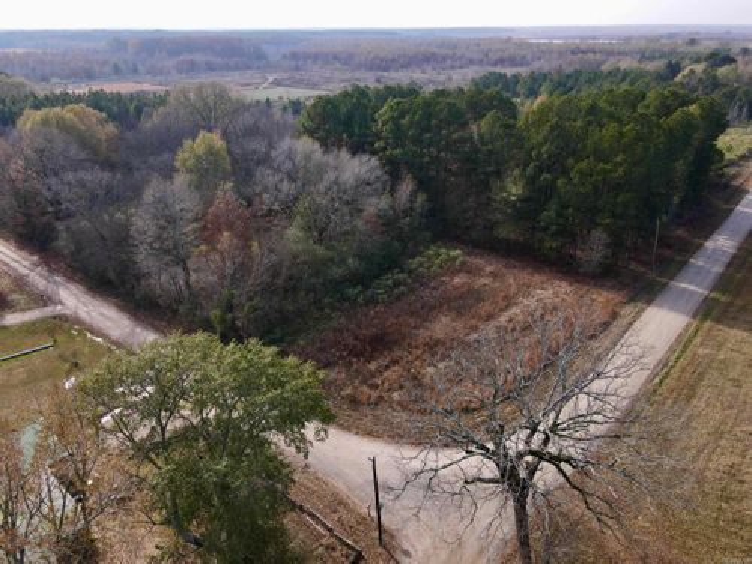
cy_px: 282
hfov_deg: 71.6
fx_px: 521
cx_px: 376
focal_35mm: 24
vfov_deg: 56.8
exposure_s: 1/15
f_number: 2.8
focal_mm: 4.5
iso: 340
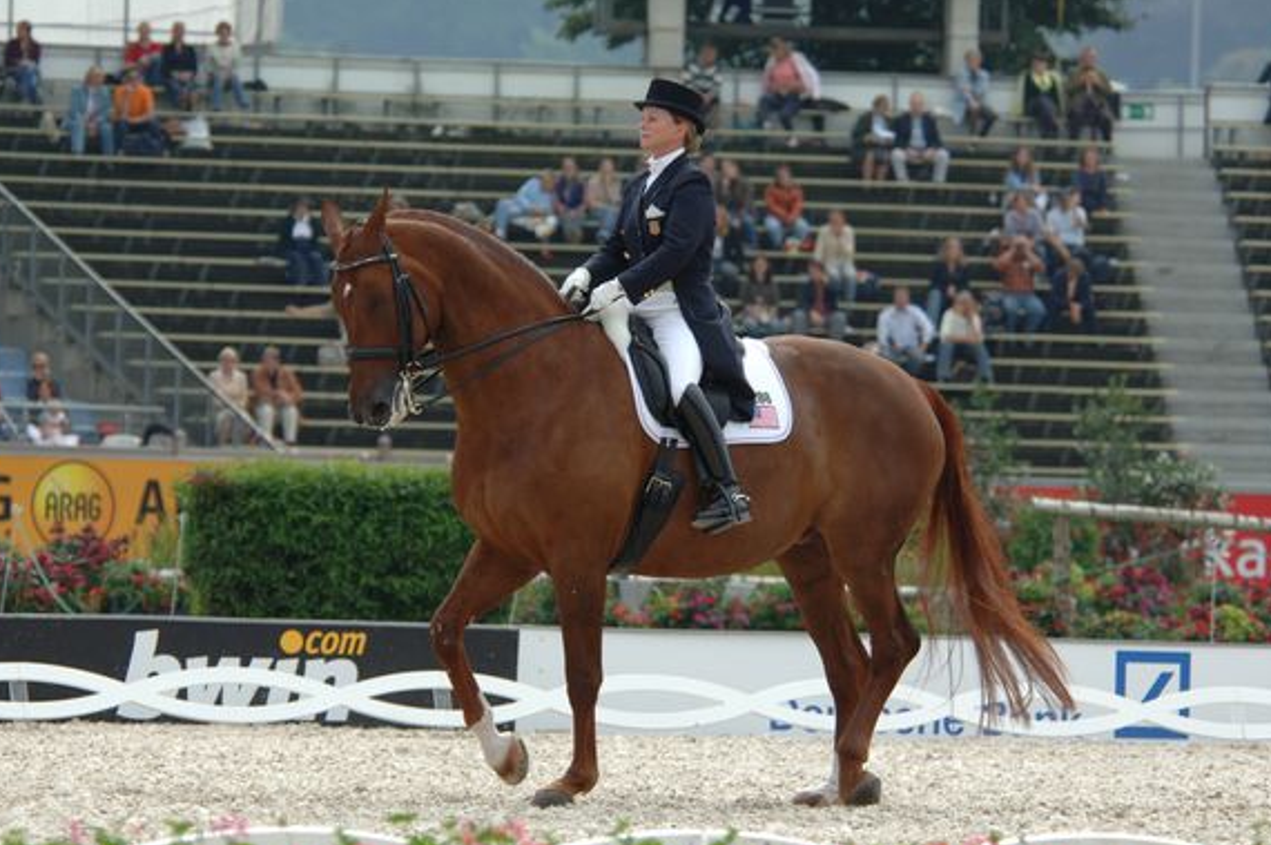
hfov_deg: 6.8
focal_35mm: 303
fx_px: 10688
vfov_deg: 4.5
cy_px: 389
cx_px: 607
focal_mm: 180
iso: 200
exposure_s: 1/500
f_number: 5.6
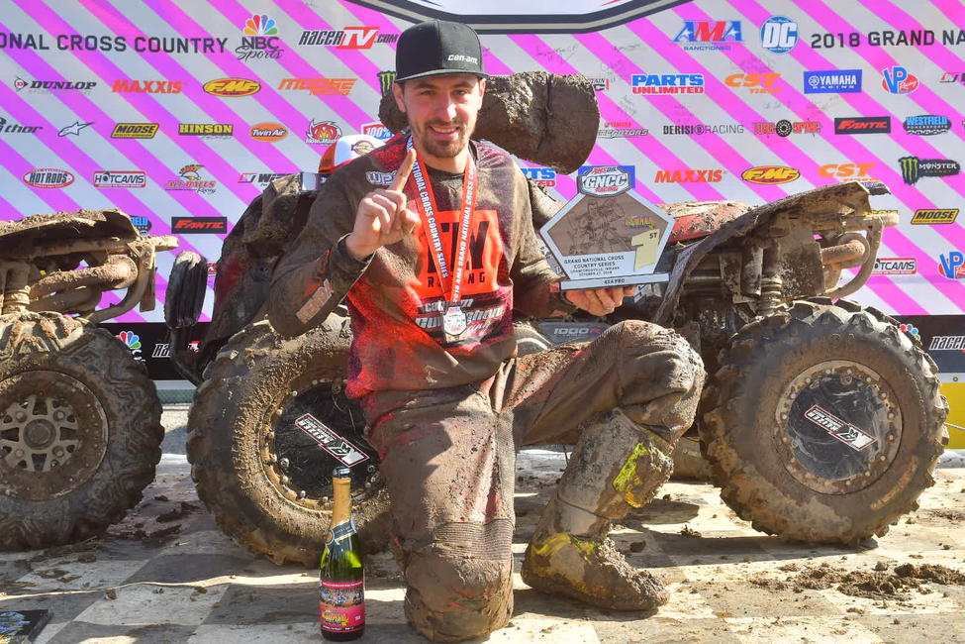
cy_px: 322
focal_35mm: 36
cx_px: 482
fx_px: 965
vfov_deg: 36.9
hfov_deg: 53.1
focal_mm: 24
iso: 200
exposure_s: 1/500
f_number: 5.6
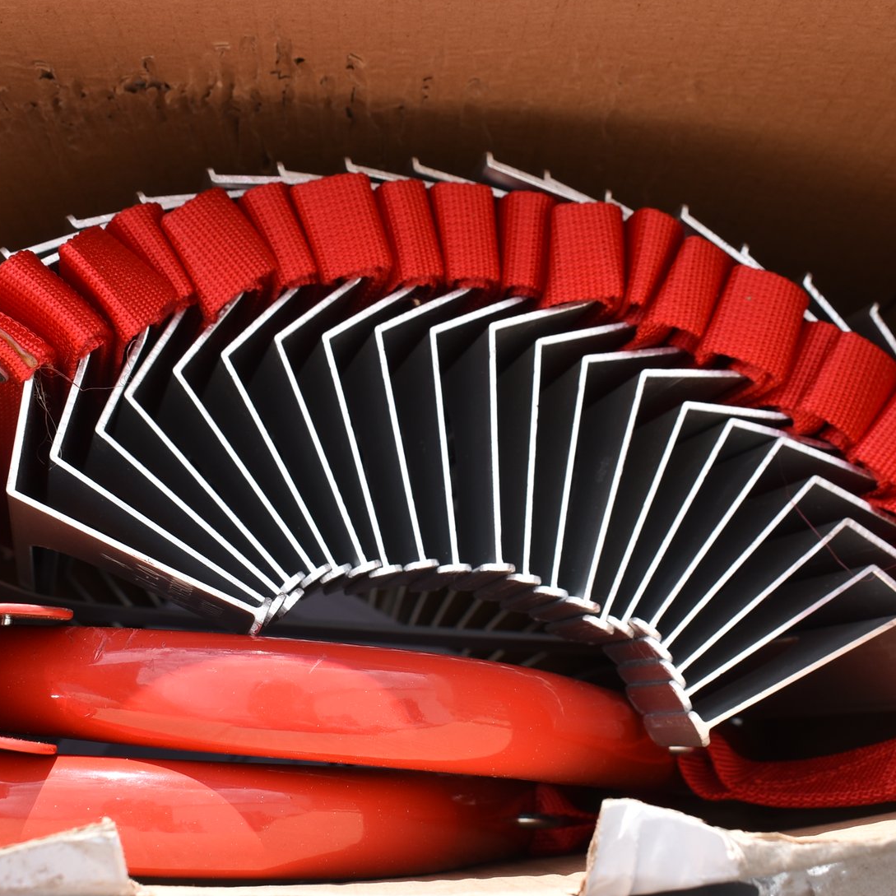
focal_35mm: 58
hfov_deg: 29.7
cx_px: 397
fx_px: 1689
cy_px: 456
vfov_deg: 29.7
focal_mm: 29
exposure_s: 1/250
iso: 160
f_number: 8
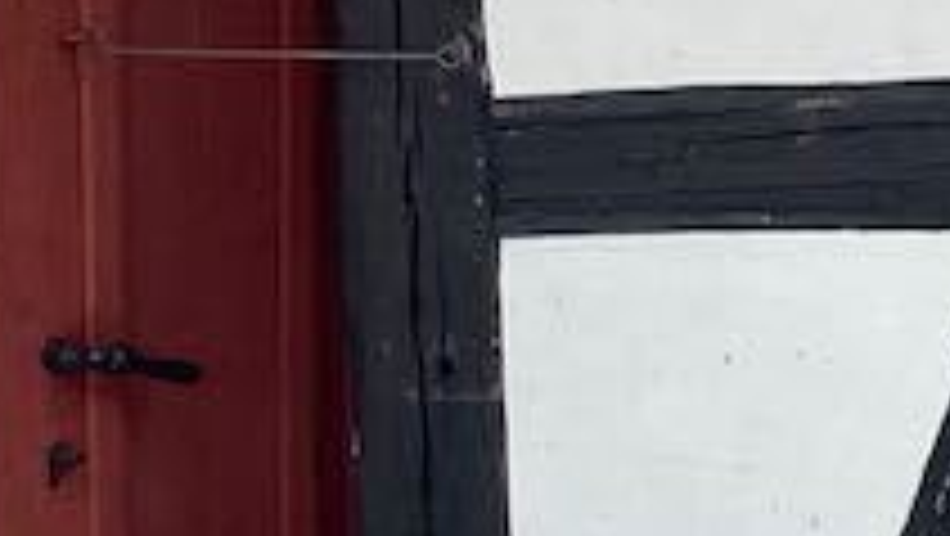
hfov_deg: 10.4
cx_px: 2634
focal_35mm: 161
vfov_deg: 7.5
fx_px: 4058
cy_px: -162
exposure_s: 1/1667
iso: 32
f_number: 1.6
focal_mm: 4.2
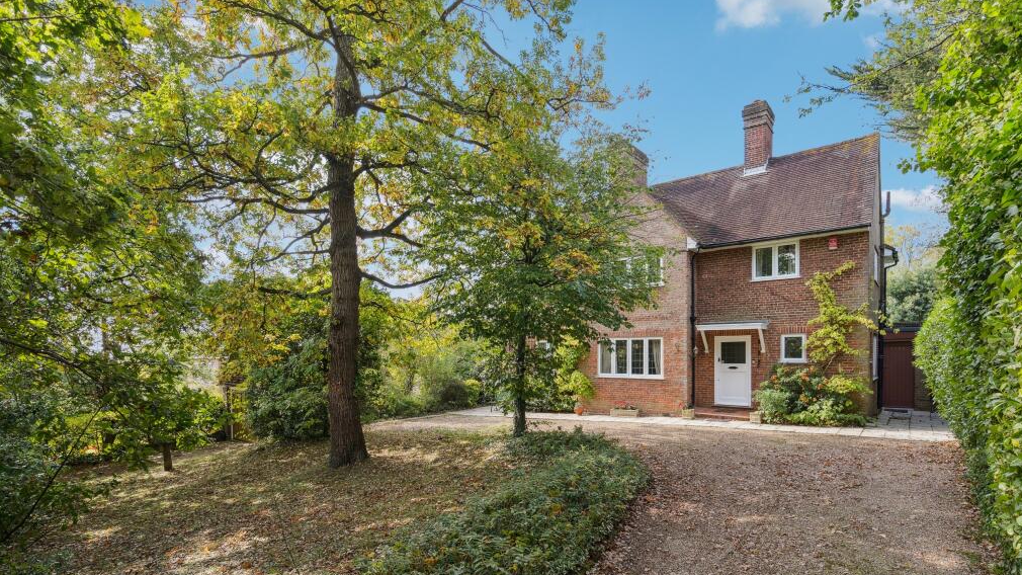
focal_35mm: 17
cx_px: 517
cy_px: 309
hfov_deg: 95.9
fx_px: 461
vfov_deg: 63.8
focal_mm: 16
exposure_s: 1/320
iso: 320
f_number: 5.6
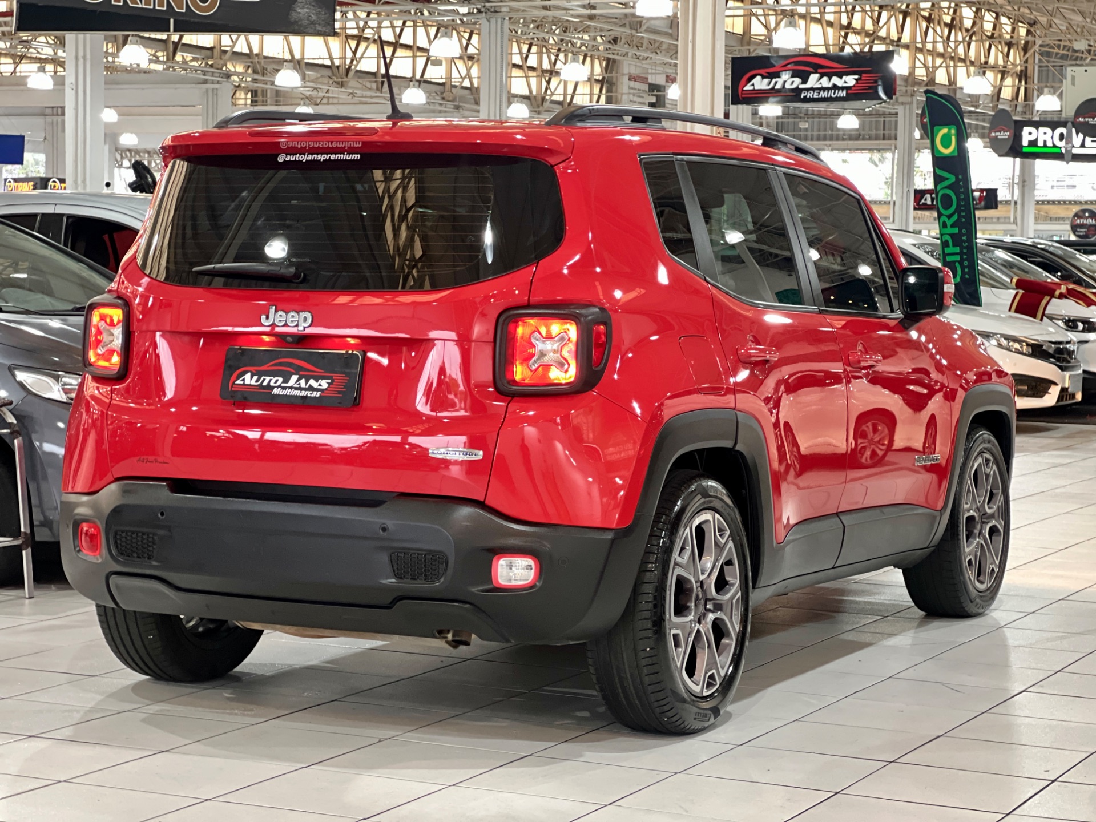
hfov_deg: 25.3
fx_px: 2438
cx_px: 548
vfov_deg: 19.1
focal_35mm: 77
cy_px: 411
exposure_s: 1/24
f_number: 2.8
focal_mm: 9
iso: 500
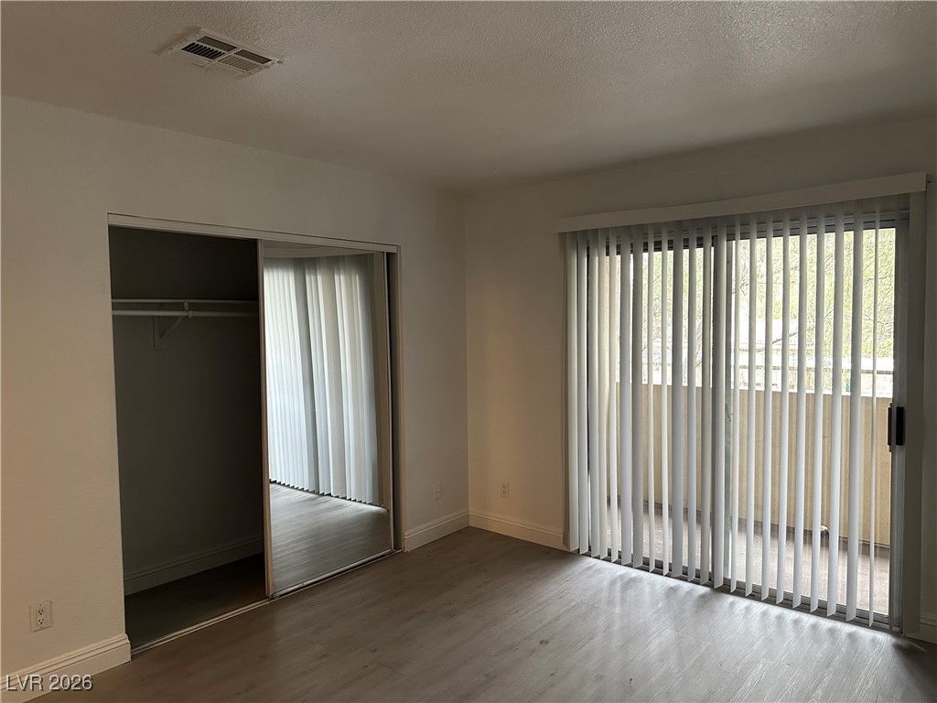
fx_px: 650
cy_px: 352
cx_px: 468
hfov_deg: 71.6
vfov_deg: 56.8
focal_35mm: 24
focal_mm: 6.86
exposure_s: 1/60
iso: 400
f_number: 1.78
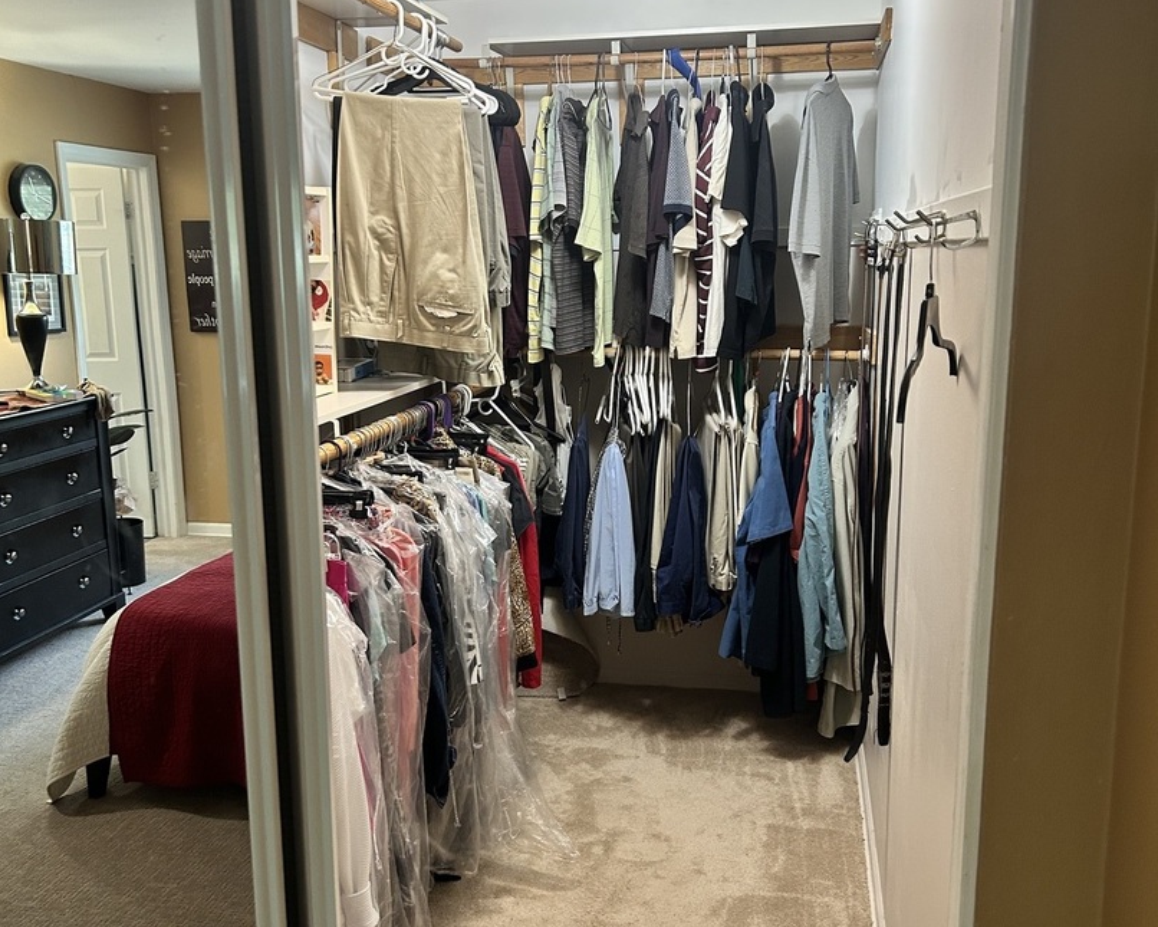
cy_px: 463
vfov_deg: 43.4
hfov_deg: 52.8
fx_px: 1165
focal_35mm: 34
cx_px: 579
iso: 160
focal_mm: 5.7
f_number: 1.5
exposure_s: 1/60
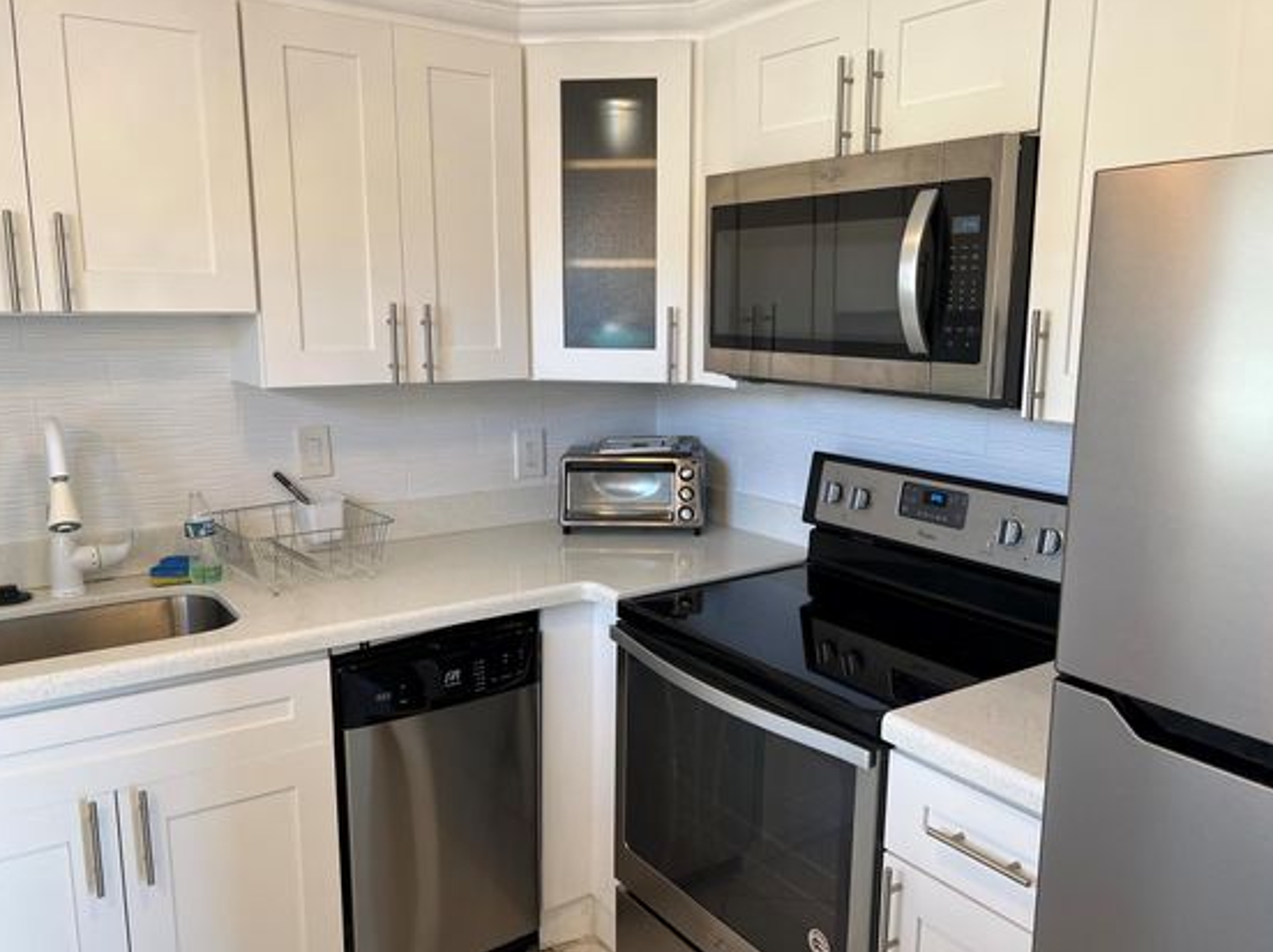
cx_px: 676
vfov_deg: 49.6
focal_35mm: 28
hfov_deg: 63.4
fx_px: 1029
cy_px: 506
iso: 64
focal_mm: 5.7
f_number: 1.5
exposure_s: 1/60
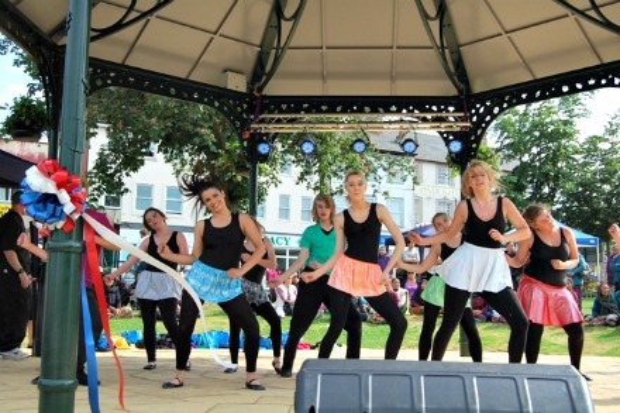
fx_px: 800
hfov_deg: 42.3
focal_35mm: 46
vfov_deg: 28.9
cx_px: 310
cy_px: 206
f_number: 8
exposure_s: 1/250
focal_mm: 31
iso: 200
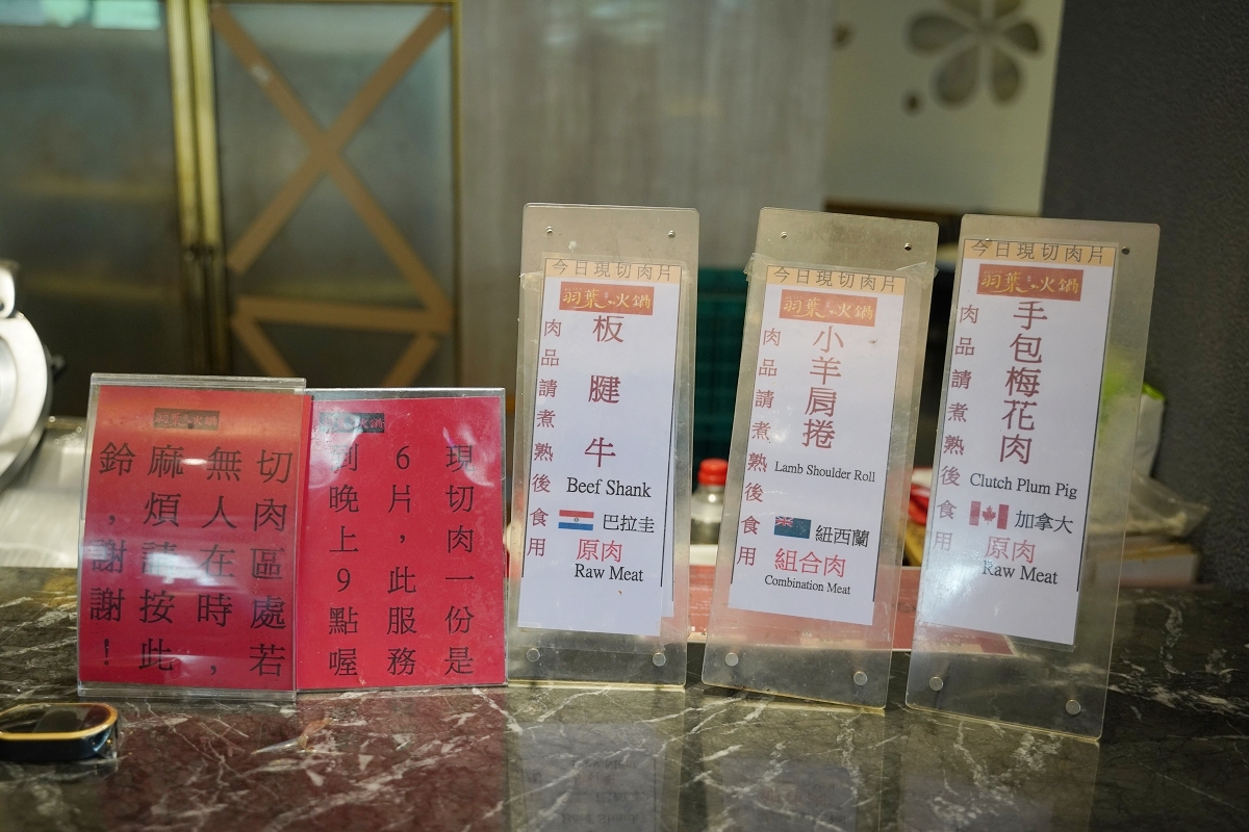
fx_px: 1214
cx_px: 624
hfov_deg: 54.4
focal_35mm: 35
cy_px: 416
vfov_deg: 37.9
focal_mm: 35
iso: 1600
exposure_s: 1/160
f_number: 2.8
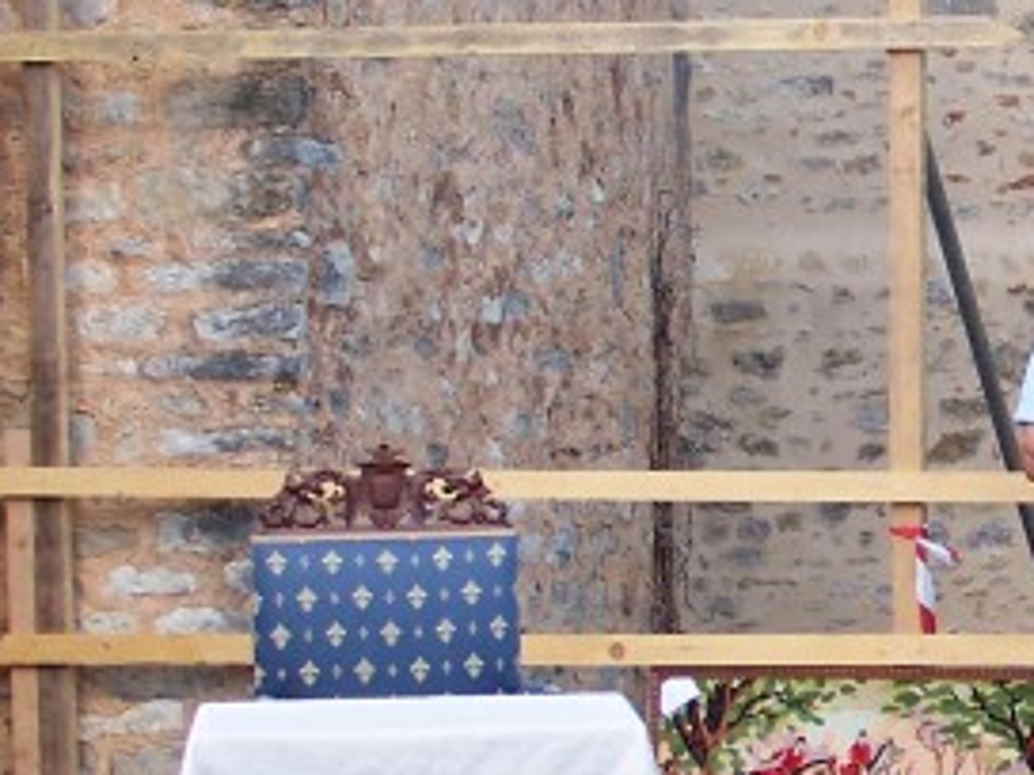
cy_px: 520
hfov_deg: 11.3
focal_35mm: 173
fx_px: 5168
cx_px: 1038
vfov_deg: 8.6
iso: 80
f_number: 3.2
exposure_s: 1/250
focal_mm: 9.36
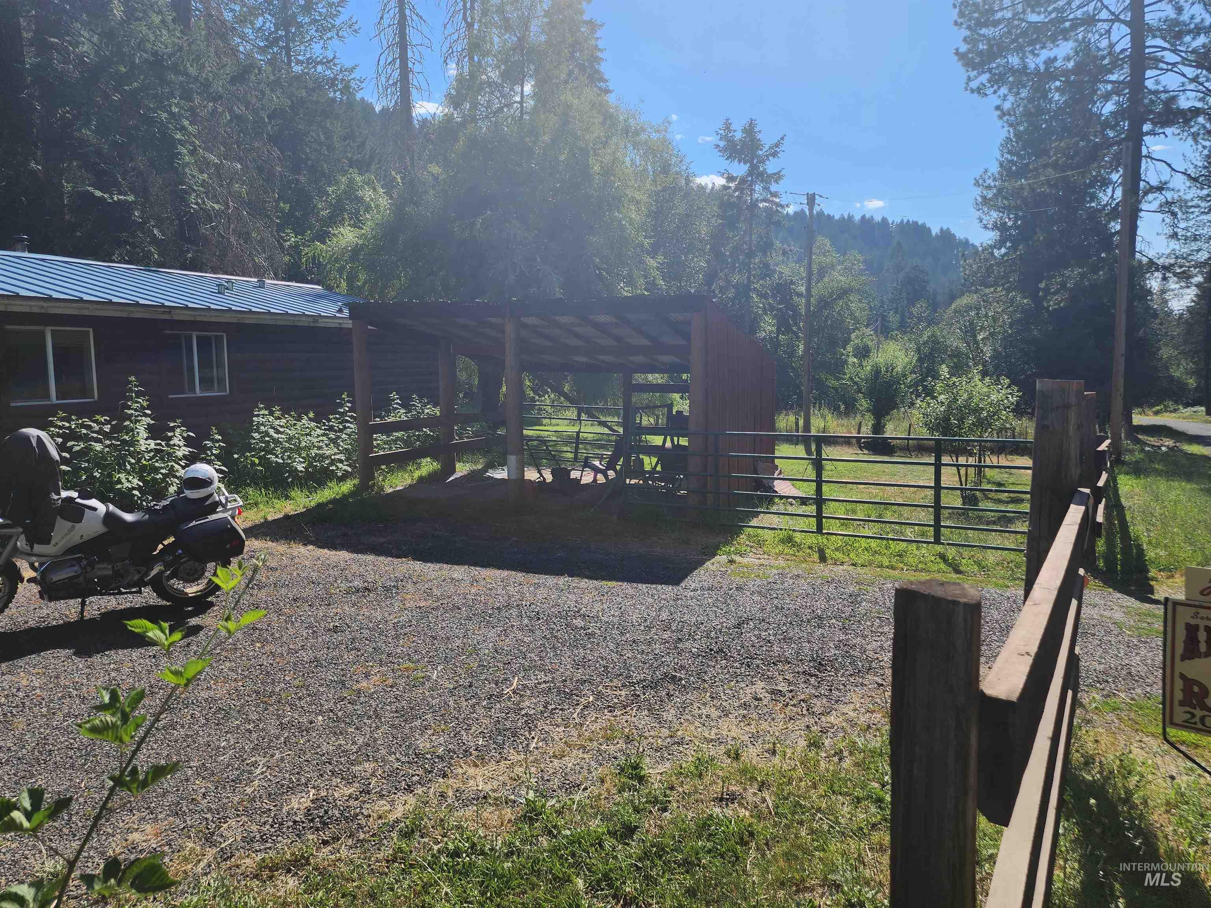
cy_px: 454
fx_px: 805
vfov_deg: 58.9
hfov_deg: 73.9
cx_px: 606
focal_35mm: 23
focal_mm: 6.4
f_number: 1.8
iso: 12
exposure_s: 1/1000
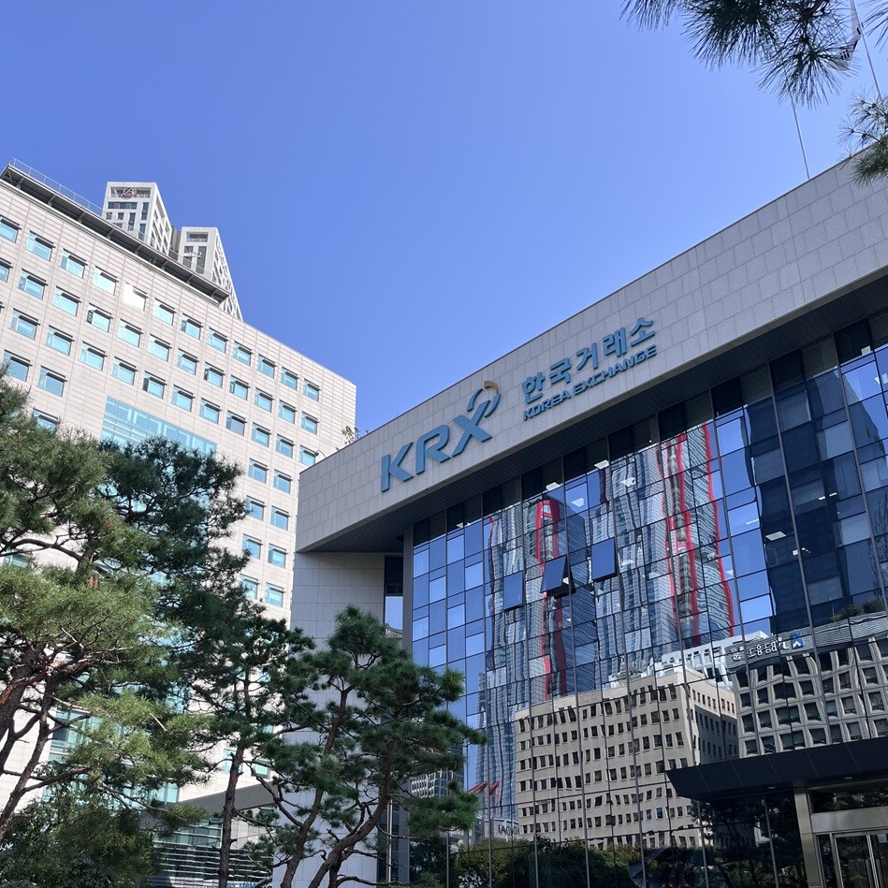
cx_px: 442
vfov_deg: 51.5
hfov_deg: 52.5
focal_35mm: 31
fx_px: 900
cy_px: 597
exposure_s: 1/1748
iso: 50
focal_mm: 5.1
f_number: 1.6
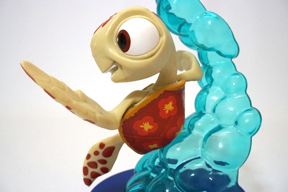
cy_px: 96
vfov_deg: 30.9
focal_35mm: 44
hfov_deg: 45.0
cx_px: 144
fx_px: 348
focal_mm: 29
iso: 2500
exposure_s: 1/60
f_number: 11
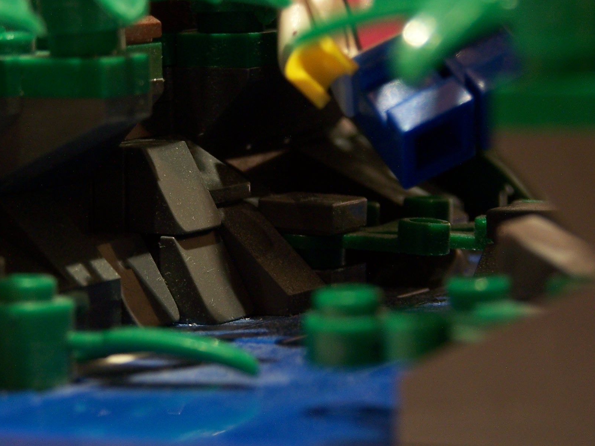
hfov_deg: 10.5
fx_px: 3248
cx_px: 210
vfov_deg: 7.9
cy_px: 223
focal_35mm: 189
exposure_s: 1/3
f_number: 3.2
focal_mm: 19.4
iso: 80
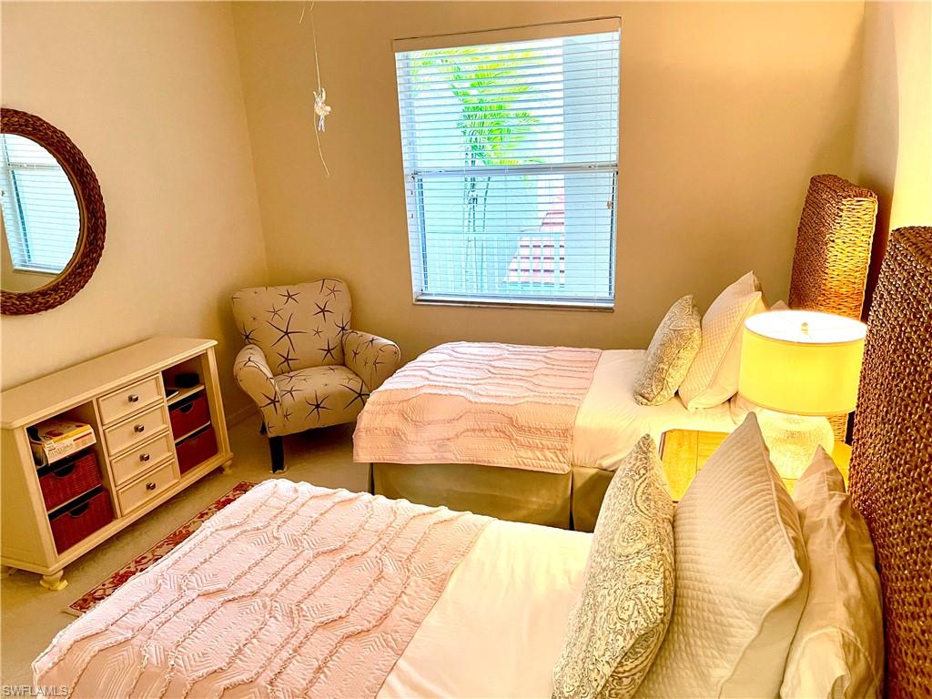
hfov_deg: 67.3
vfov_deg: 53.1
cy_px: 350
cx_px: 466
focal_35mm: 26
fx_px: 700
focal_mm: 5.1
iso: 500
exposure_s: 1/40
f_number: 1.6
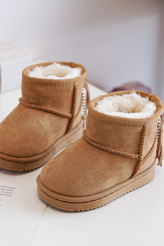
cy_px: 123
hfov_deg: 26.5
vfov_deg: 38.9
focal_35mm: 51
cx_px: 82
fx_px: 349
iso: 500
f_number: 4
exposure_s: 1/100
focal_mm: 51
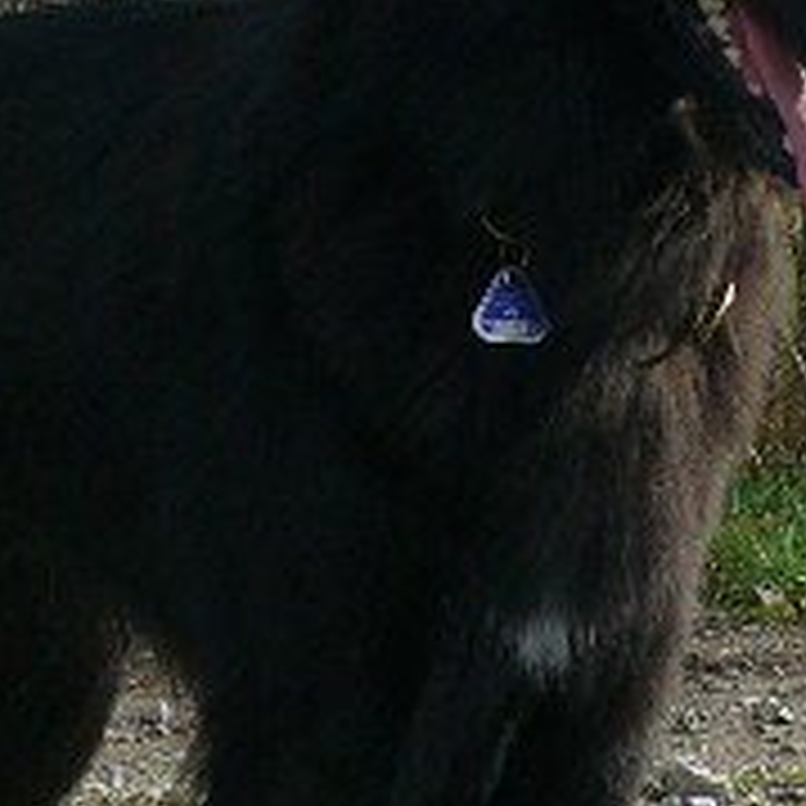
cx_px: 320
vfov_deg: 10.7
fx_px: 4320
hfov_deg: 10.7
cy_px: 459
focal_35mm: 164
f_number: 5.8
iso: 100
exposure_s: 1/125
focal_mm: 7
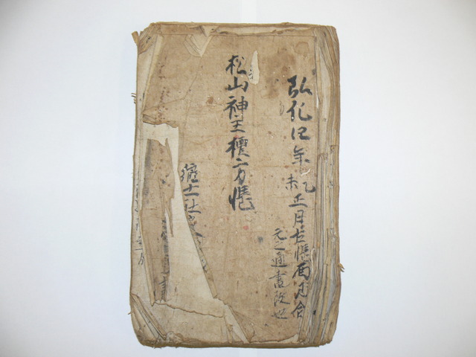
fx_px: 481
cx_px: 238
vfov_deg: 40.7
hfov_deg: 52.6
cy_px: 178
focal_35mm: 35
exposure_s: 1/30
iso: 100
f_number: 2.8
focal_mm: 7.4
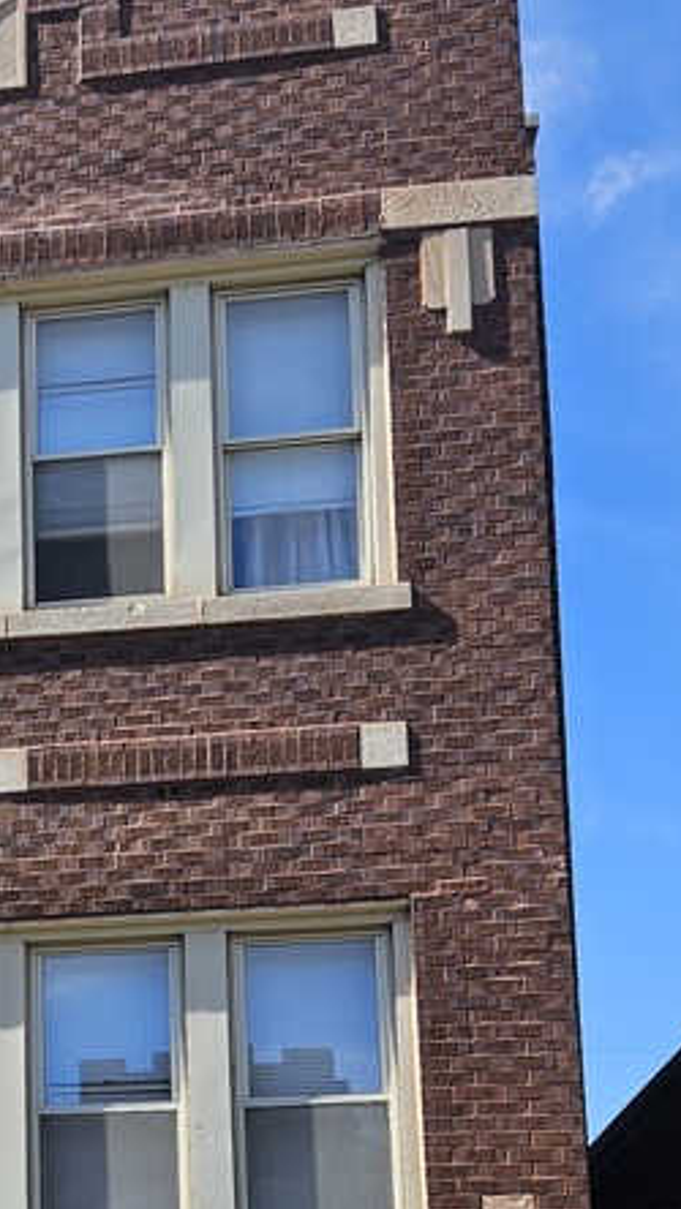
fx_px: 1957
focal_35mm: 61
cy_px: 1076
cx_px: -101
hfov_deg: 18.8
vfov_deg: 32.7
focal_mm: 5.4
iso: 25
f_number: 1.8
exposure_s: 1/1090
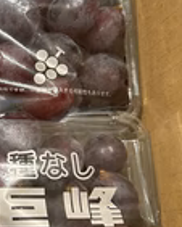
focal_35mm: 72
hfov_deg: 19.5
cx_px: -58
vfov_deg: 26.4
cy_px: 116
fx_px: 484
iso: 200
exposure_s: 1/60
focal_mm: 5.7
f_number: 1.5
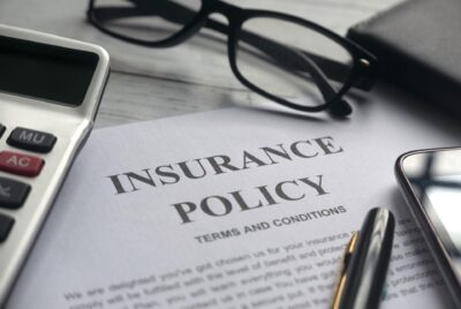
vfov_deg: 18.2
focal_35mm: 75
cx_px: 230
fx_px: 962
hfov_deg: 27.0
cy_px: 154
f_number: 3.2
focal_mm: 34
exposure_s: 1/125
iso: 200
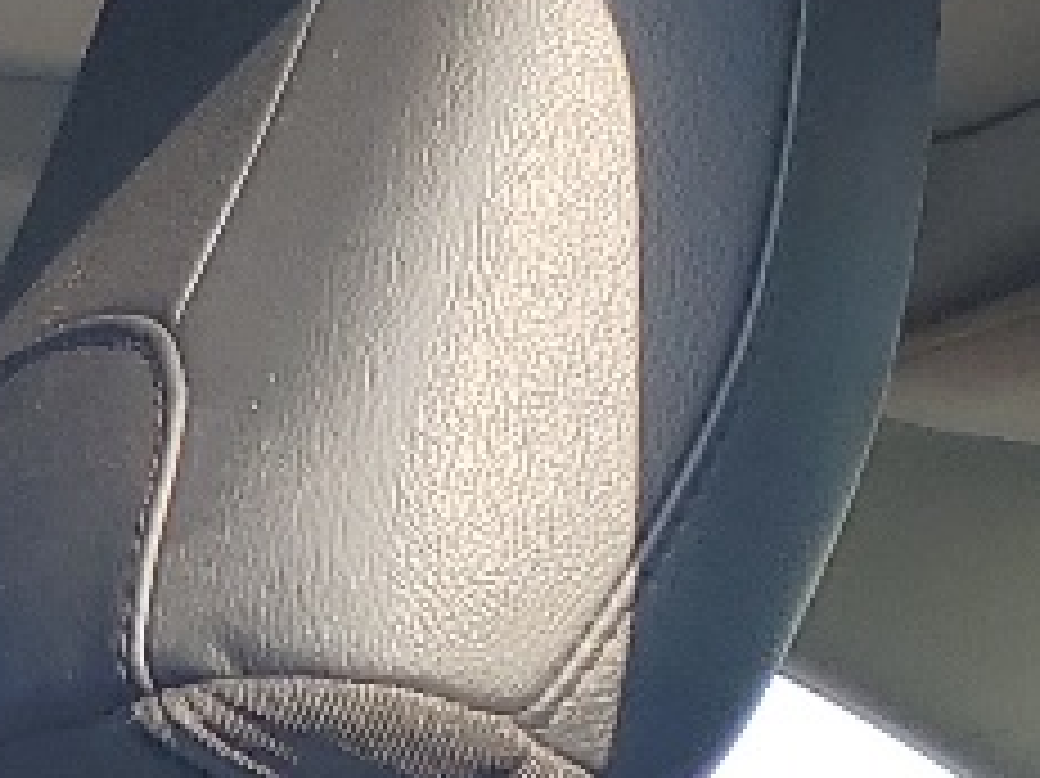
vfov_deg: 7.6
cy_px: 1983
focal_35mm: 180
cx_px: -1436
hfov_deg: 9.7
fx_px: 5405
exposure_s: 1/625
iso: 50
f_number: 1.5
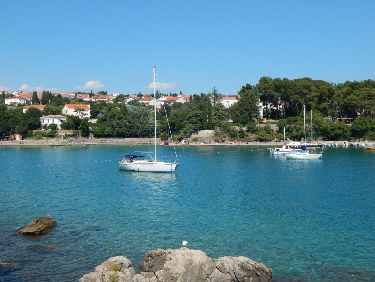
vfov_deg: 33.6
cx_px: 188
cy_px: 141
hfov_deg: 43.9
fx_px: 466
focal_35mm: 43
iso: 125
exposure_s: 1/400
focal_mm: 7.7
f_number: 7.1
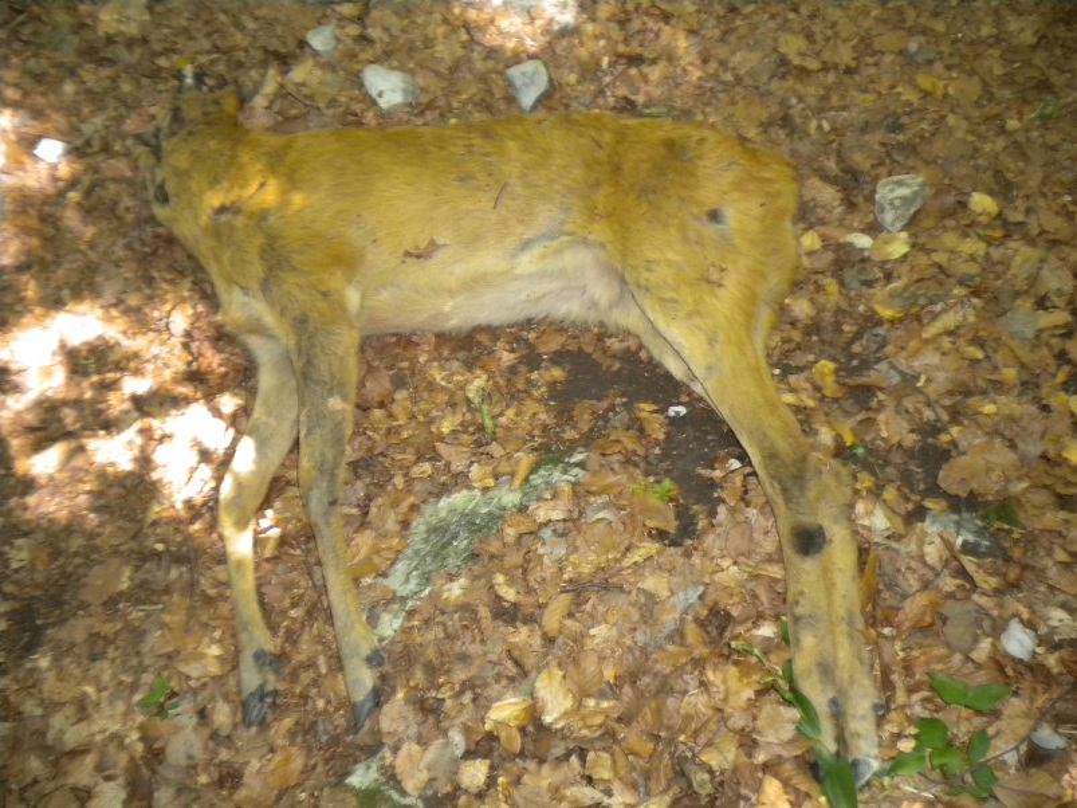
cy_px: 404
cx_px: 538
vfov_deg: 40.7
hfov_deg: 52.6
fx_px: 1089
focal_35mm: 35
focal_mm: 6.3
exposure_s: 1/30
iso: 400
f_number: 3.1
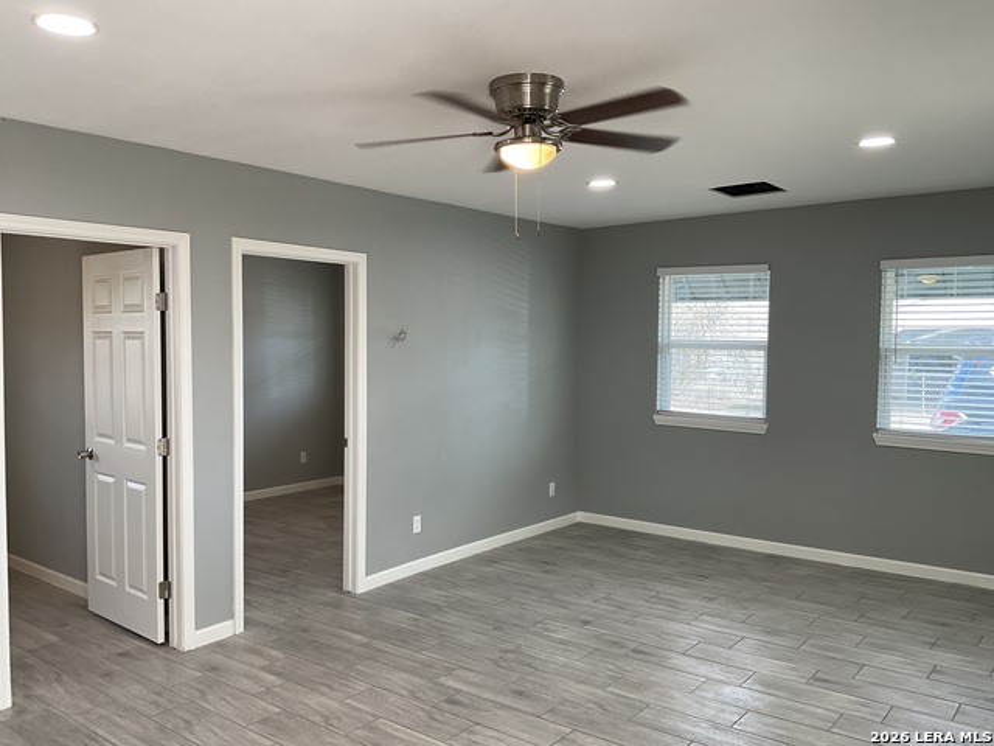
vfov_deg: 48.2
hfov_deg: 61.7
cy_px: 373
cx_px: 497
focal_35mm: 29
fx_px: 833
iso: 32
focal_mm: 3
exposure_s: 1/60
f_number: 1.8
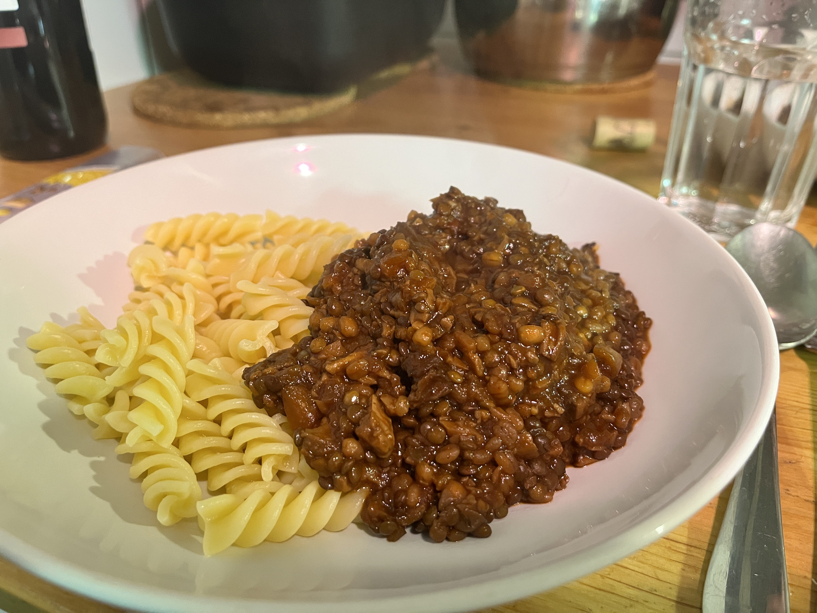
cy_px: 306
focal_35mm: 26
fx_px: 614
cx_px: 408
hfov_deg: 67.3
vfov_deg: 53.1
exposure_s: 1/50
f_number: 1.6
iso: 400
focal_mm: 5.1
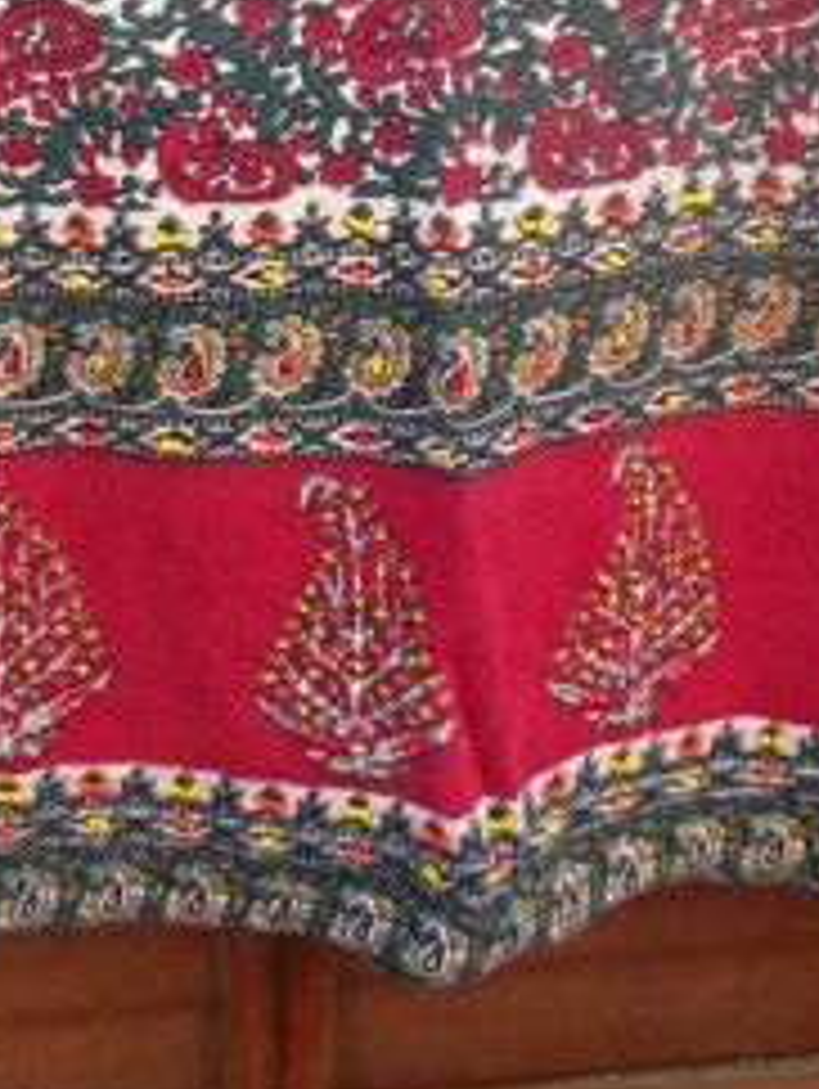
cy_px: -180
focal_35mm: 74
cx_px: 374
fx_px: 2330
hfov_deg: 19.9
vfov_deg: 24.2
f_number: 3.3
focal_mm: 4.1
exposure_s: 1/45
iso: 84
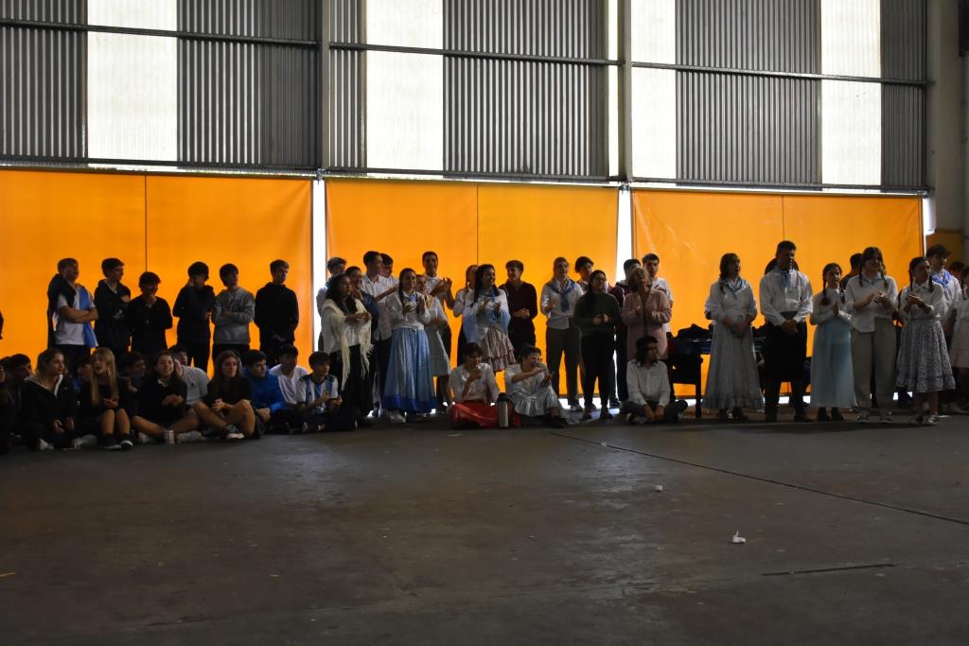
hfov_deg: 47.9
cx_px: 484
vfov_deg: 33.0
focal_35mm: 40
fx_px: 1090
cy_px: 323
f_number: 5
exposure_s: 1/100
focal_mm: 27
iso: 1600
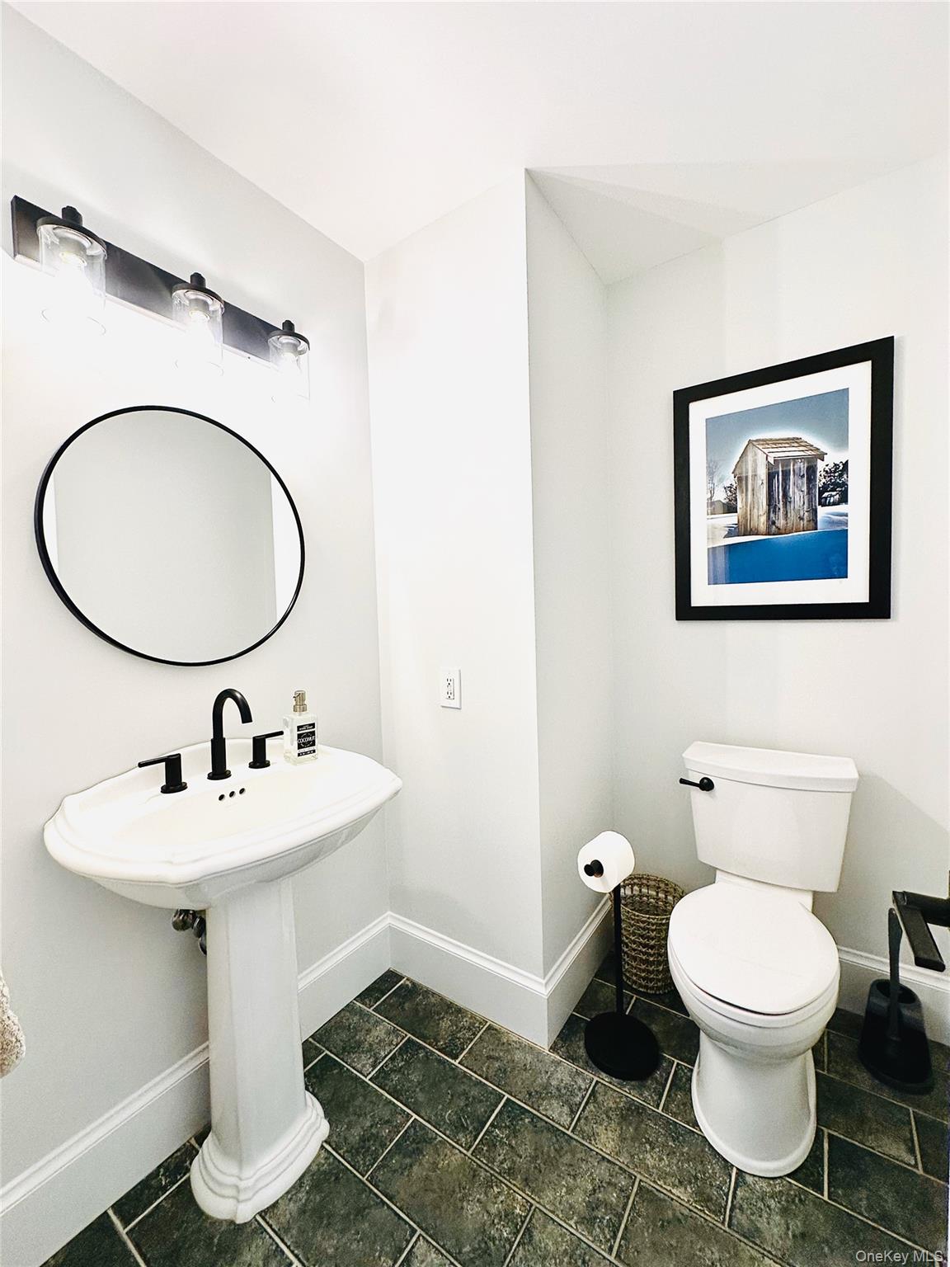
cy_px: 634
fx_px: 512
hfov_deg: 85.7
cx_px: 475
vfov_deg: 102.1
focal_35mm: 14
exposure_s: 1/120
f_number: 2.2
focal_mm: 2.22
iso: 100
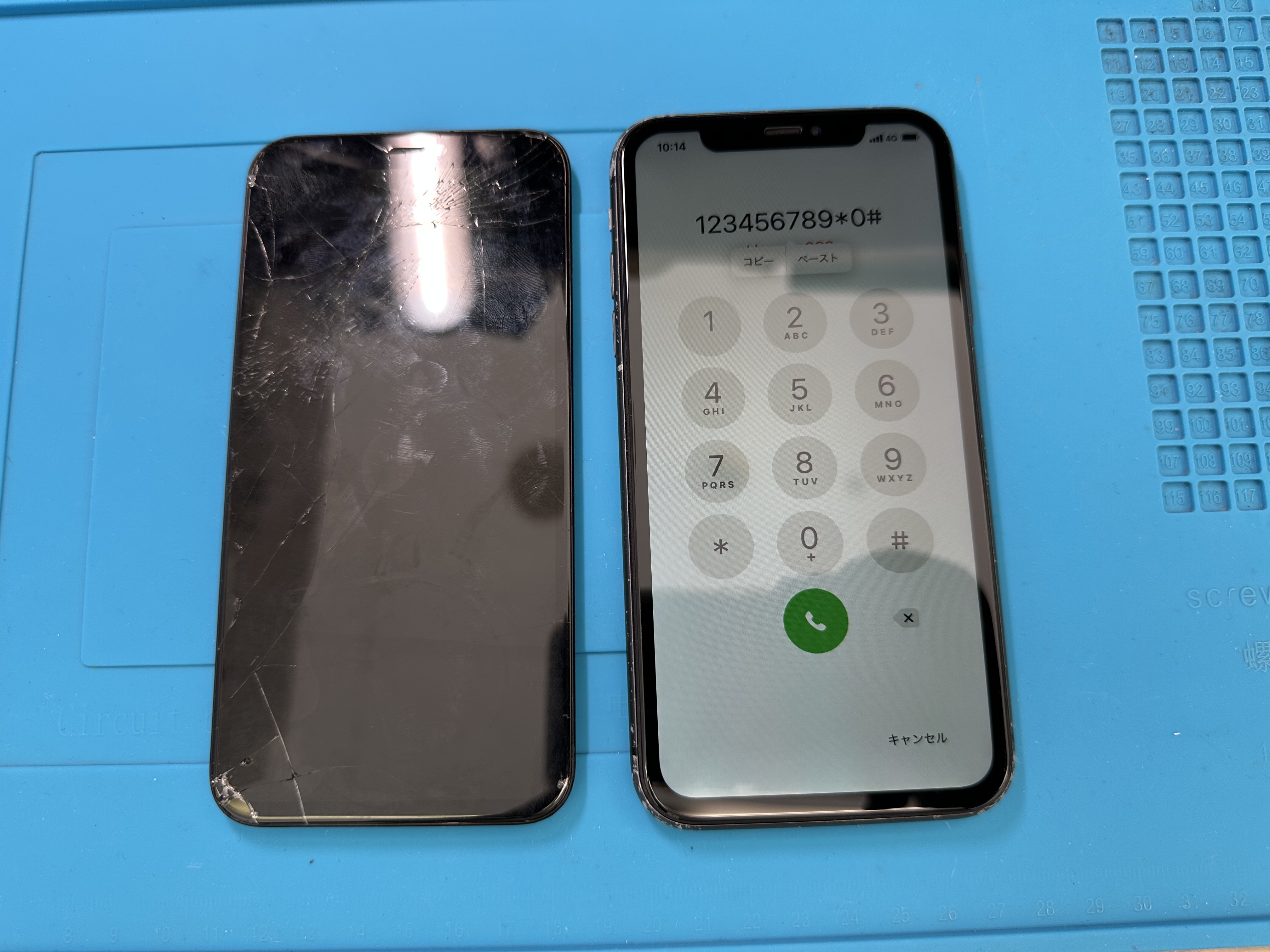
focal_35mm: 24
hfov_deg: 71.6
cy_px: 476
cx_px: 635
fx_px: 881
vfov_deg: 56.8
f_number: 1.78
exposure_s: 1/100
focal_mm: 6.86
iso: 80
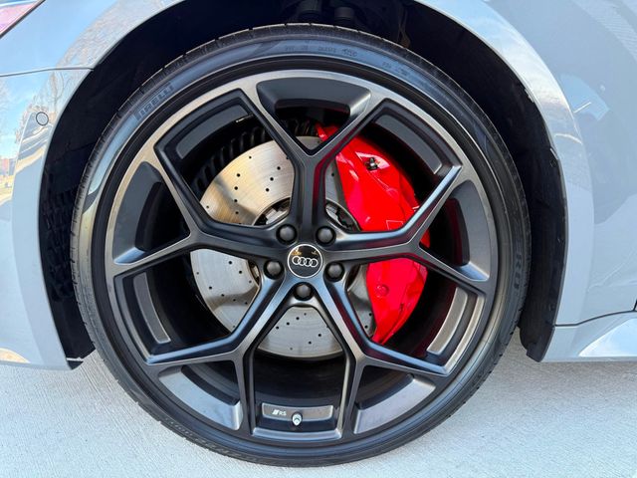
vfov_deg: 56.8
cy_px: 239
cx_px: 318
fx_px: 442
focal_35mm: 24
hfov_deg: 71.6
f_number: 1.78
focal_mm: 6.76
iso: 125
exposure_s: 1/182
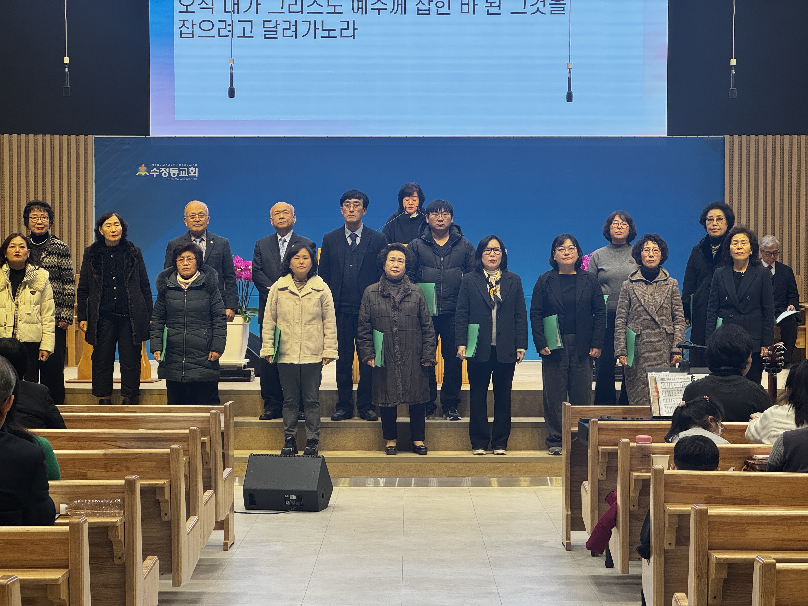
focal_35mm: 77
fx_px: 1797
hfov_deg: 25.3
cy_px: 303
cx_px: 404
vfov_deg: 19.1
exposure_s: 1/120
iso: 200
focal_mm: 9
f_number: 2.8
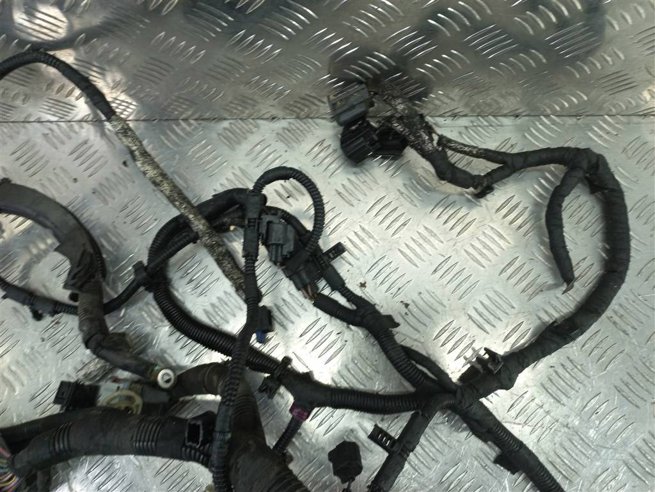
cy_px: 246
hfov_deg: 69.4
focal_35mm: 25
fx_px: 473
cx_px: 328
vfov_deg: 54.9
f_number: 1.8
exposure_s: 1/50
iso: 64
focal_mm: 4.6
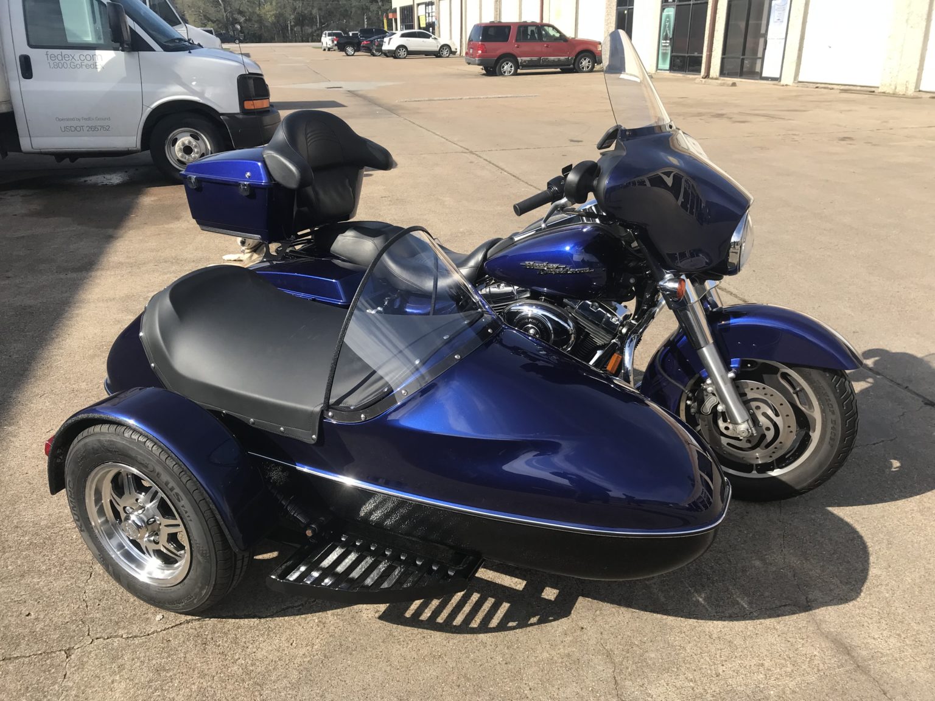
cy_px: 350
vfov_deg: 49.7
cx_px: 468
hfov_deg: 63.4
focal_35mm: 28
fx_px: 756
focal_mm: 3.99
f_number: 1.8
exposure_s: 1/1350
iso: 20
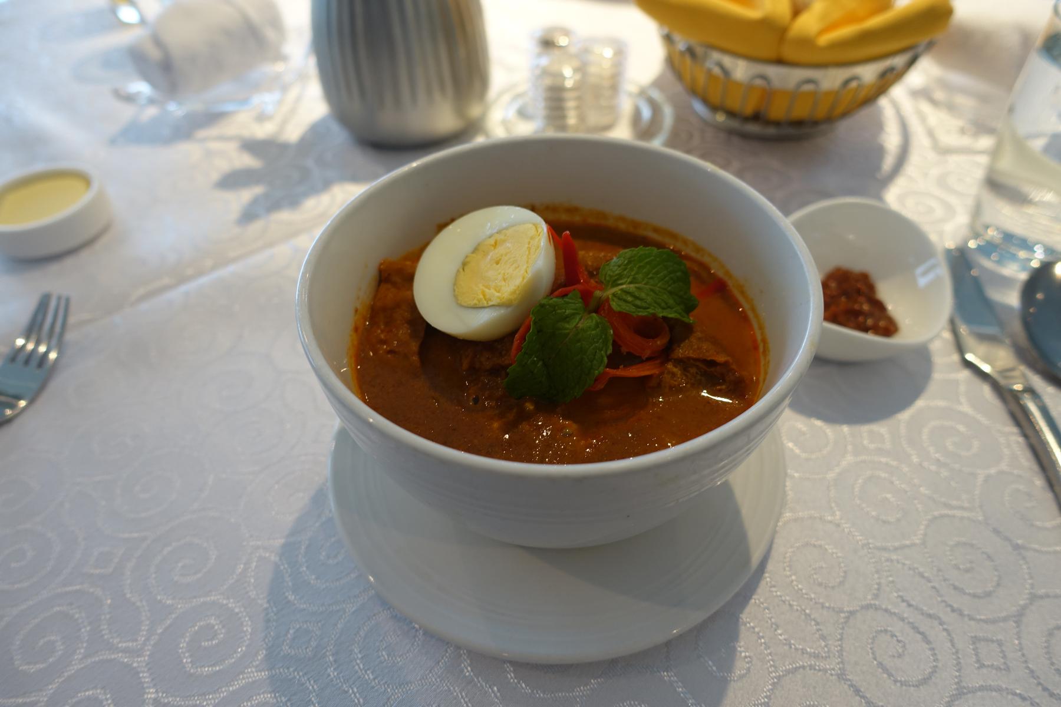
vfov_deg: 53.1
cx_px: 530
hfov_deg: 73.7
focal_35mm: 24
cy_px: 354
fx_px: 707
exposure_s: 1/30
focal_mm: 8.8
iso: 125
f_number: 2.2
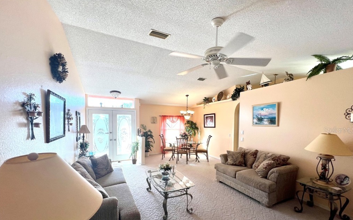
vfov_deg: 77.9
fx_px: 135
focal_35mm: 14
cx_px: 178
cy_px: 130
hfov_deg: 105.3
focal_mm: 1.57
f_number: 1.8
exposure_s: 1/120
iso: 40
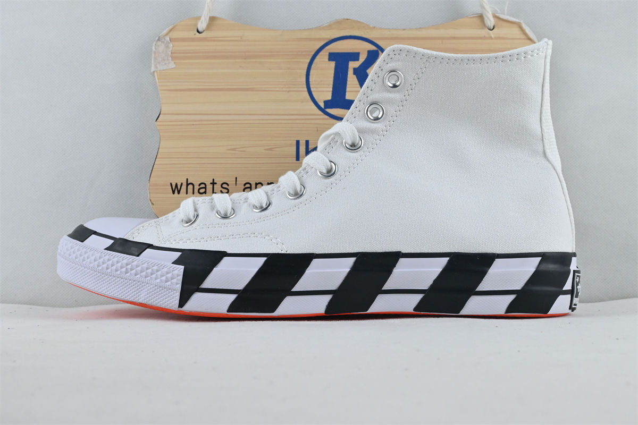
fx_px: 811
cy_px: 212
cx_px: 319
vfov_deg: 29.4
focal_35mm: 46
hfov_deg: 43.0
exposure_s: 1/160
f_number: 10
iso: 1000
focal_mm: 30.5
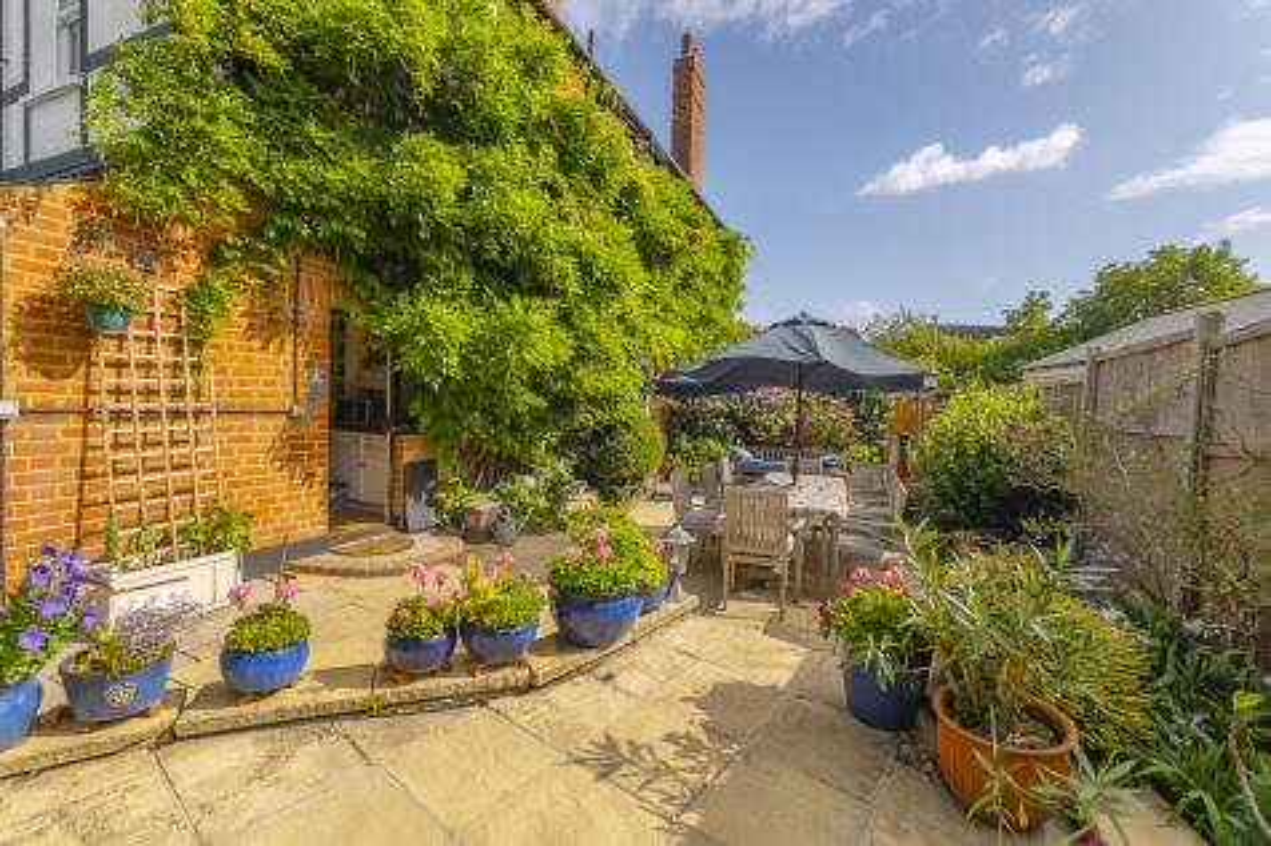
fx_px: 529
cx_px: 636
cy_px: 423
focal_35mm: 15
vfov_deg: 77.3
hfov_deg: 100.4
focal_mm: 10
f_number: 5.6
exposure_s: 1/1500
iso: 500
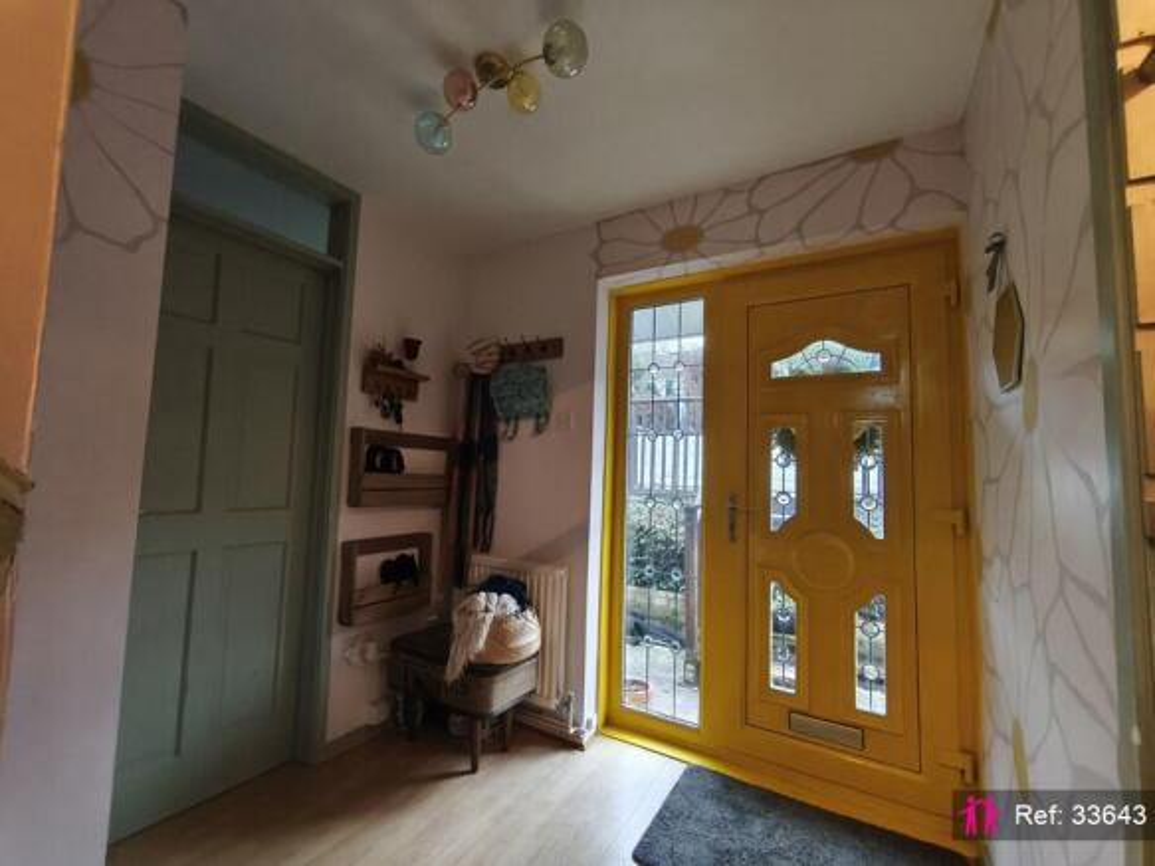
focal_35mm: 15
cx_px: 578
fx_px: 500
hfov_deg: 98.2
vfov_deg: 81.7
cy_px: 433
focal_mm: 1.91
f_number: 2.2
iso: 1250
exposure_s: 1/25
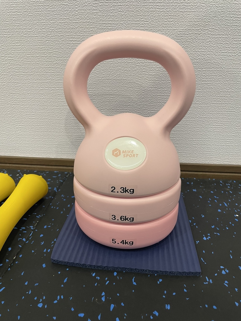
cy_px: 160
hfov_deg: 53.1
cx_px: 120
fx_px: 241
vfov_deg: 67.3
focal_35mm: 26
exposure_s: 1/60
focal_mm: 4.2
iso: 125
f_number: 1.6
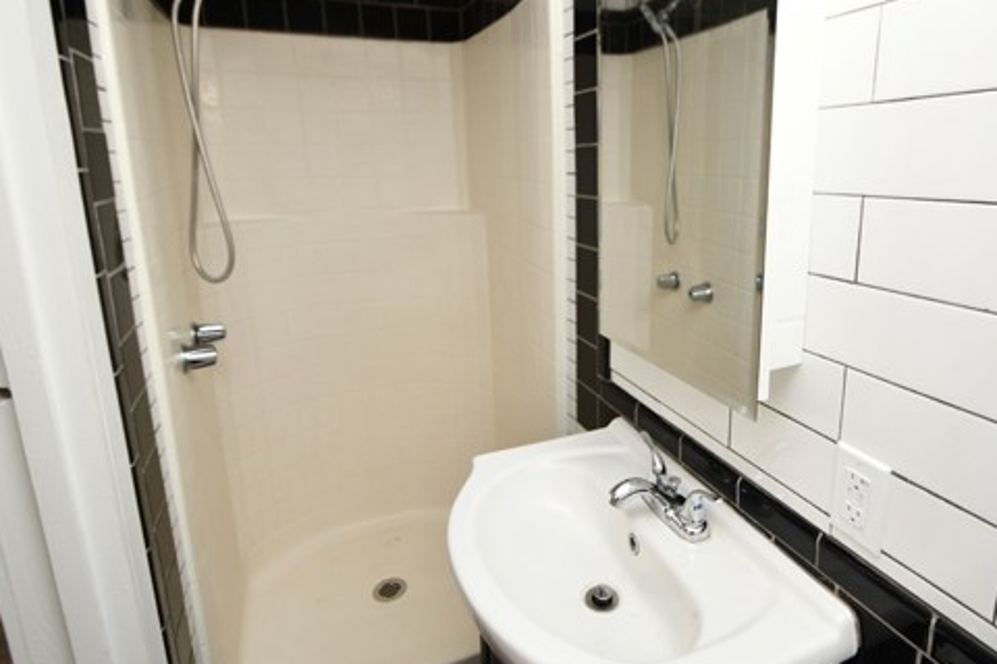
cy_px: 289
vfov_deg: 61.7
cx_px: 577
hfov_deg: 83.3
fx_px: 554
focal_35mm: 20
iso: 280
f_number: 4
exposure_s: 1/60
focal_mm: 10
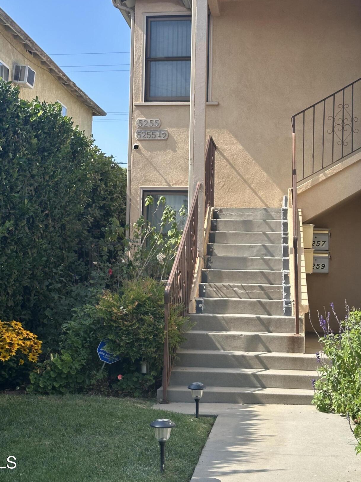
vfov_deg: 32.6
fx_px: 820
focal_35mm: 59
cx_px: 180
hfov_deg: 24.8
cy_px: 193
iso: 64
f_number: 1.78
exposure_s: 1/1751
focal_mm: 6.86
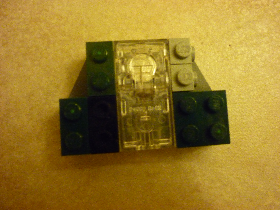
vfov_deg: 42.9
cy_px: 105
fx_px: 267
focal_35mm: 33
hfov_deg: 55.4
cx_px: 140
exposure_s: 1/20
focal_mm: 5.5
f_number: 2.8
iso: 800
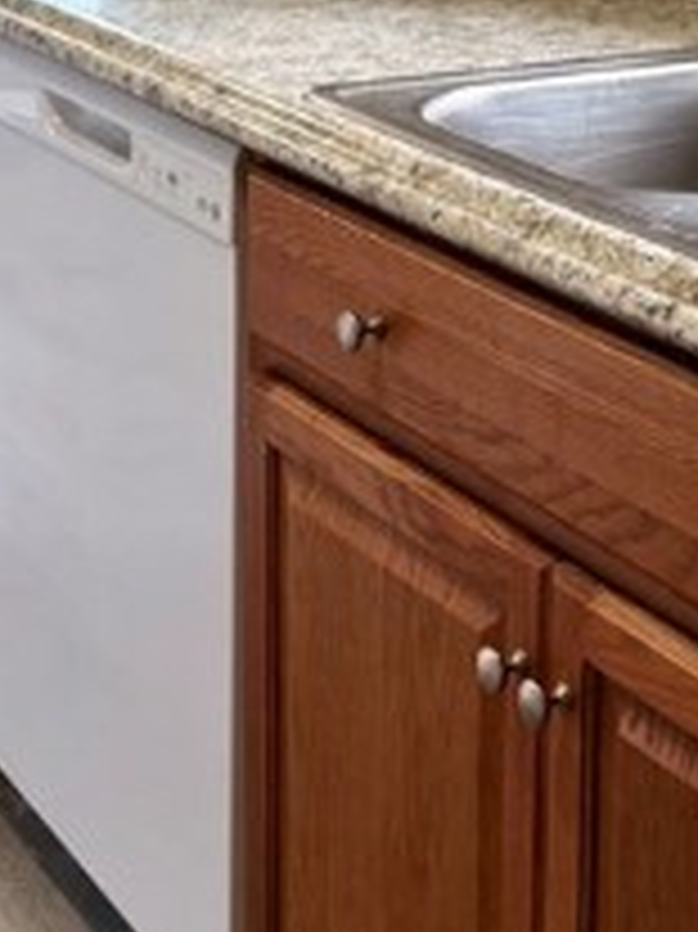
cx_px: 423
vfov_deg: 21.5
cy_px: 63
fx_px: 2395
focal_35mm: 89
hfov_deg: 16.6
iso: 125
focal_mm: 6.76
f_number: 1.78
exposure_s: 1/60
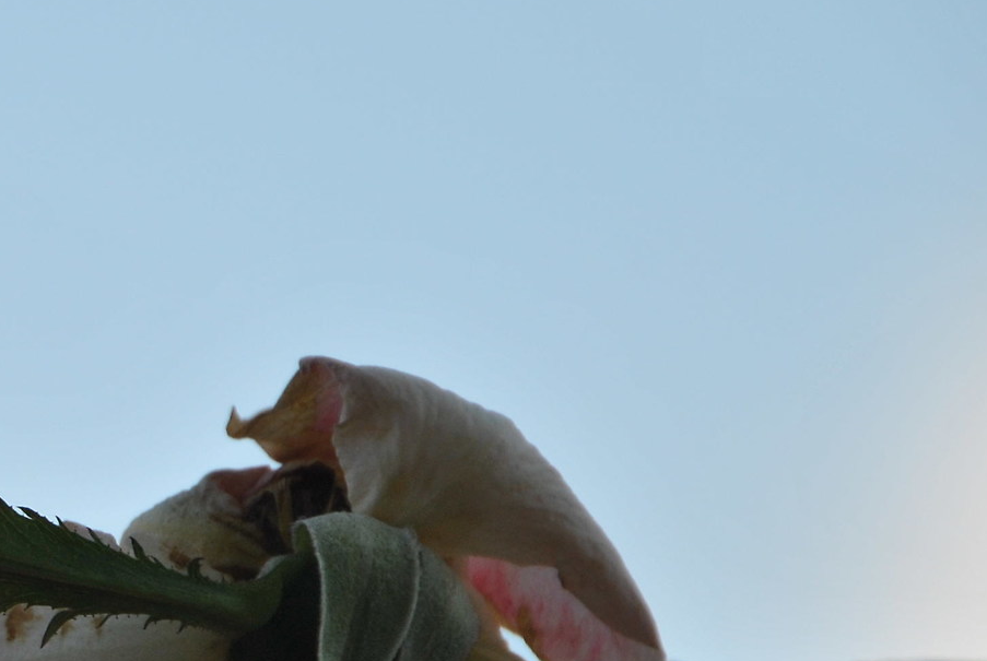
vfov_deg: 2.0
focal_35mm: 697
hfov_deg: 2.9
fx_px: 19146
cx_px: -178
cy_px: 520
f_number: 6.3
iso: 200
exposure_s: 1/640
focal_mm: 175
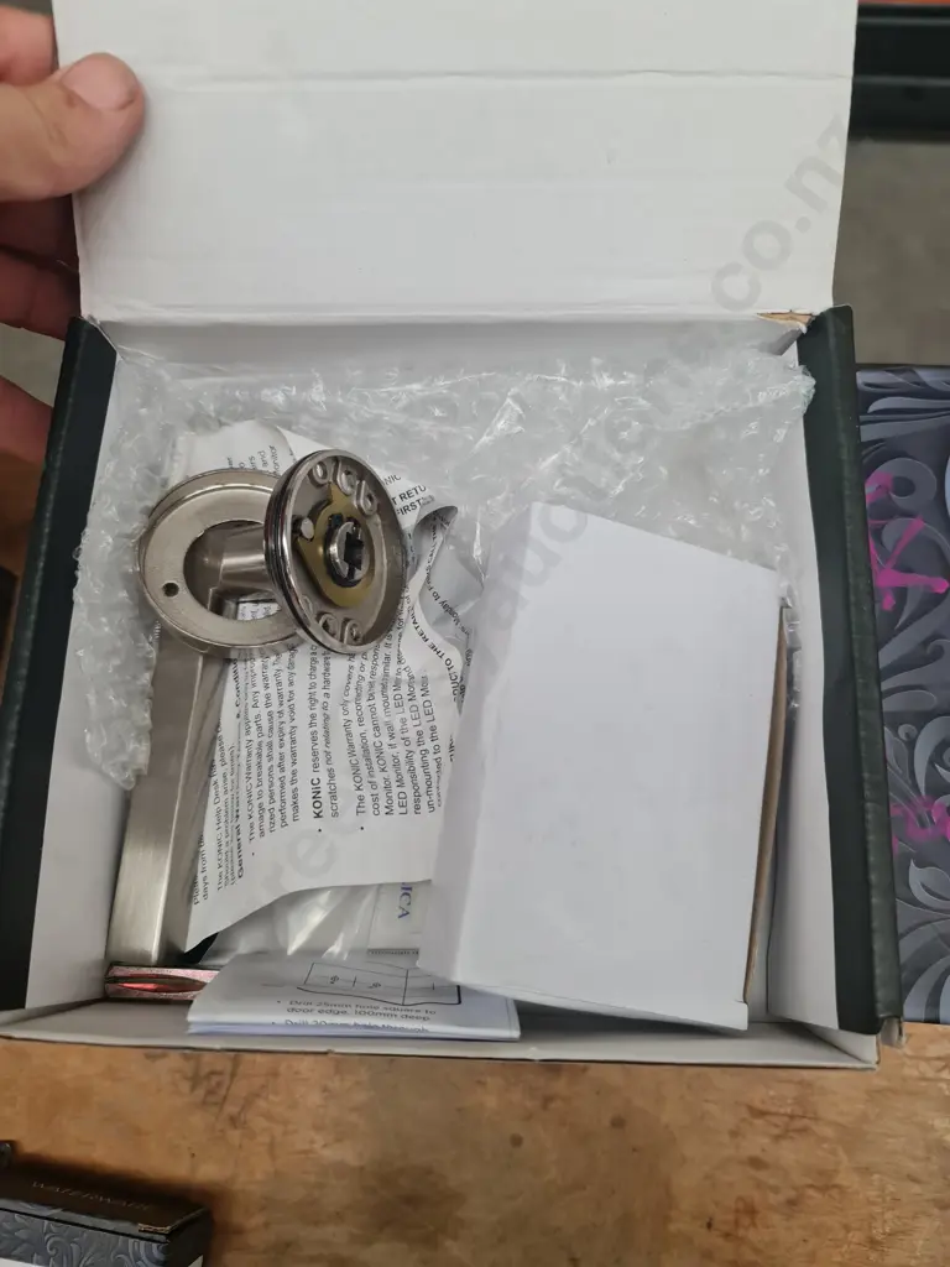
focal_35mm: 25
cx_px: 475
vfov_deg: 69.4
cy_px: 634
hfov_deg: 54.9
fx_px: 915
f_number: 1.8
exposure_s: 1/120
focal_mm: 7
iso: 64
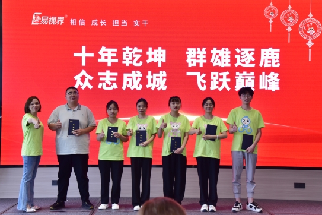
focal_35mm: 53
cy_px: 102
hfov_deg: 37.5
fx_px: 474
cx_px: 157
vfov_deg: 25.5
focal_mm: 48
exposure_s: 1/125
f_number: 5
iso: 1000
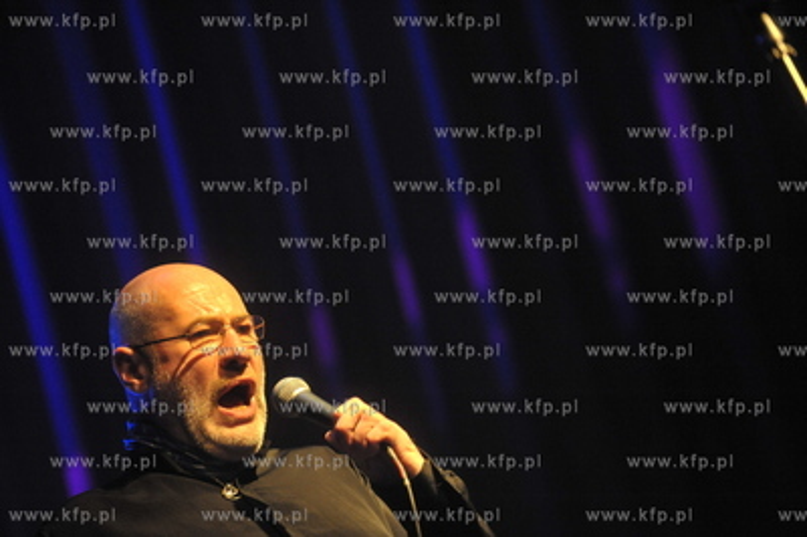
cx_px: 404
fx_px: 4480
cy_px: 268
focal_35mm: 200
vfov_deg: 6.9
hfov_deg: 10.3
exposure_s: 1/200
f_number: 5
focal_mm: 200
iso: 3200
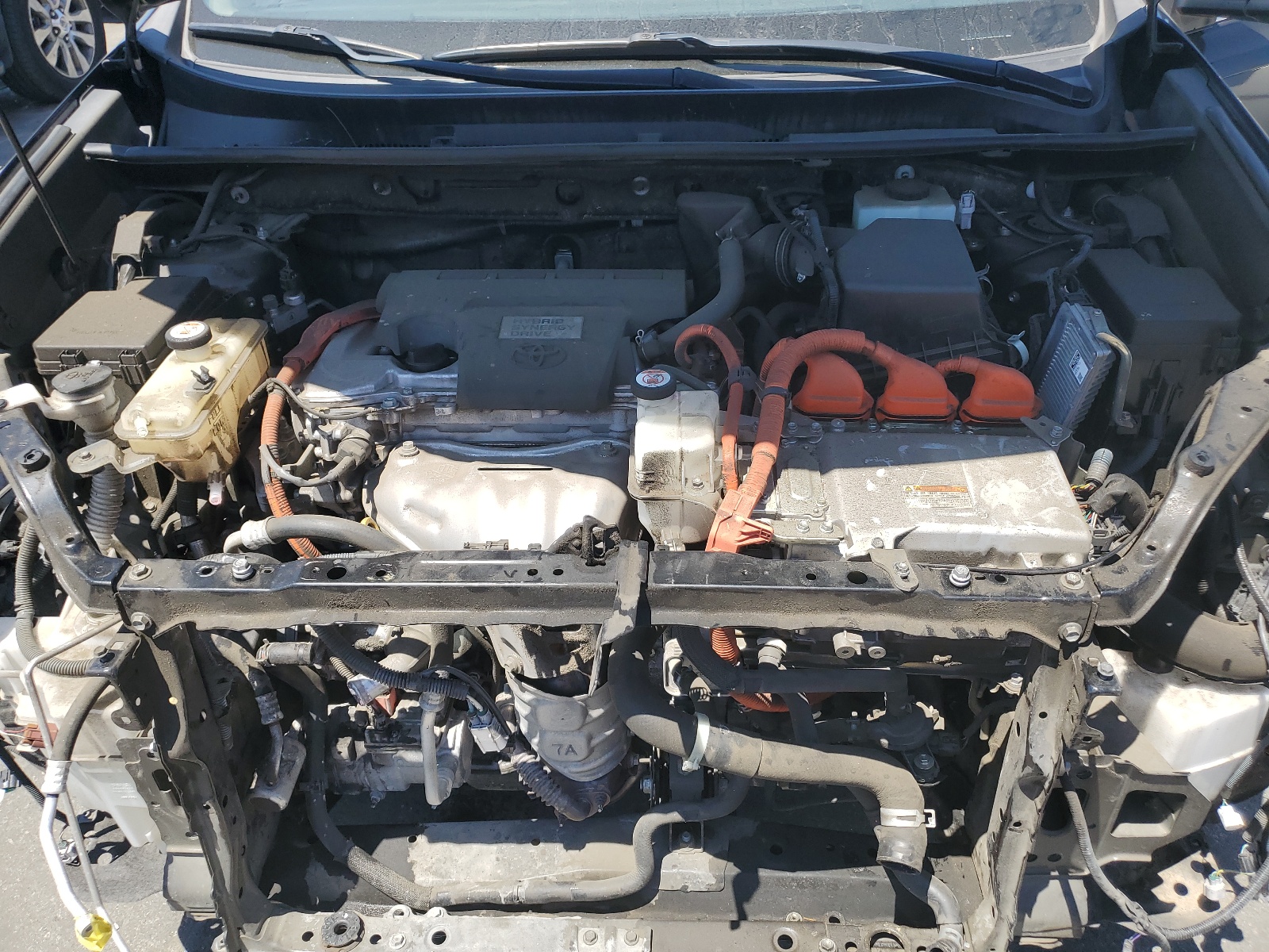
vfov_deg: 53.1
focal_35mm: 26
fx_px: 953
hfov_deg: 67.3
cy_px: 476
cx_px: 634
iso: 50
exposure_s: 1/1429
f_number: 1.5
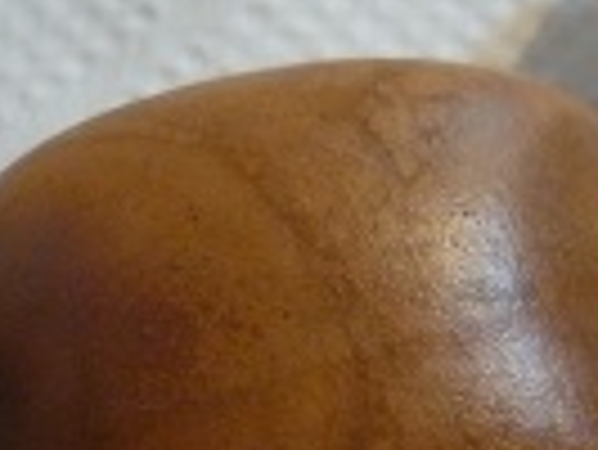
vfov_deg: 13.5
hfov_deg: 17.8
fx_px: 1885
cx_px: 513
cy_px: 353
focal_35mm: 109
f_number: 2.8
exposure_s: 1/30
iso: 400
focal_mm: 5.5
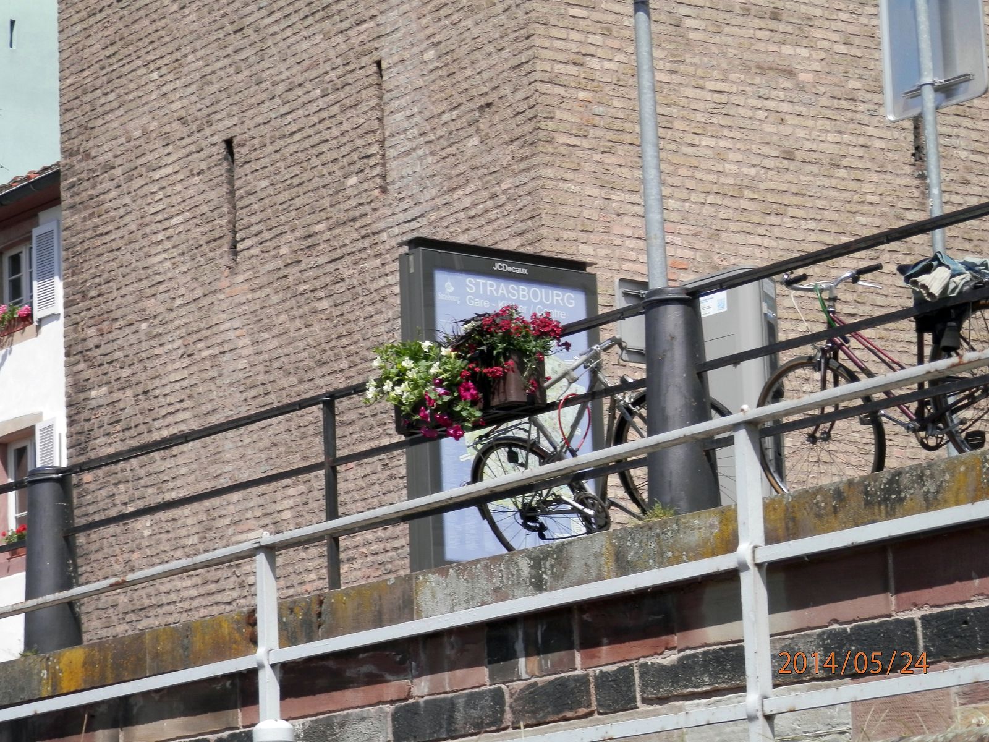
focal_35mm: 116
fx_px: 3314
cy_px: 371
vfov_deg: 12.8
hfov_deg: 17.0
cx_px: 494
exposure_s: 1/400
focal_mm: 20.9
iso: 80
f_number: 5.2
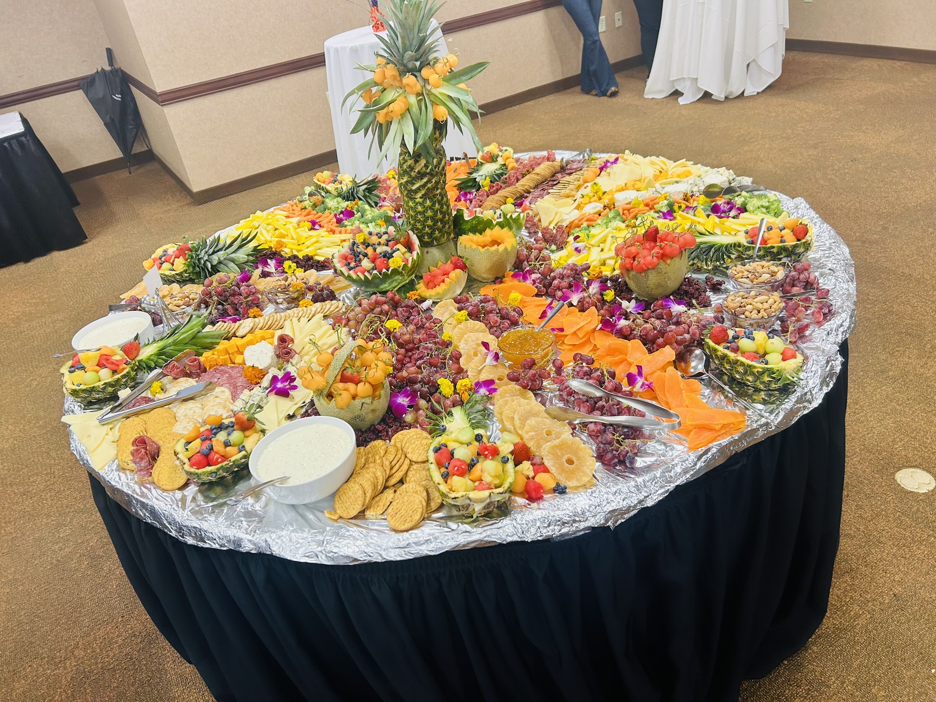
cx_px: 468
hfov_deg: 67.3
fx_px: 703
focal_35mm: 26
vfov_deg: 53.1
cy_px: 351
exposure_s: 1/60
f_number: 1.5
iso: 80
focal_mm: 5.7
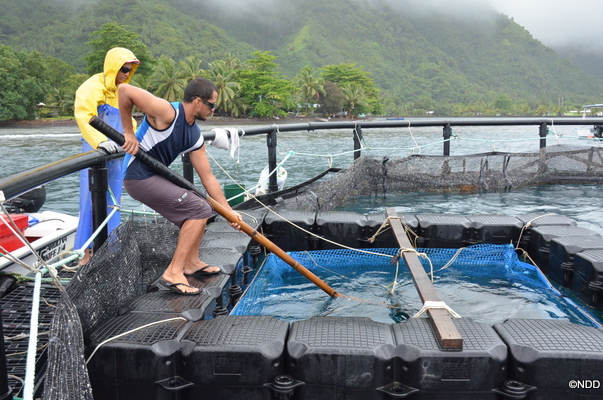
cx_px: 297
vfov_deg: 37.7
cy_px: 192
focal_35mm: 35
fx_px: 585
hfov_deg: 54.5
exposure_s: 1/2500
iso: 2000
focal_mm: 22
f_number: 6.3
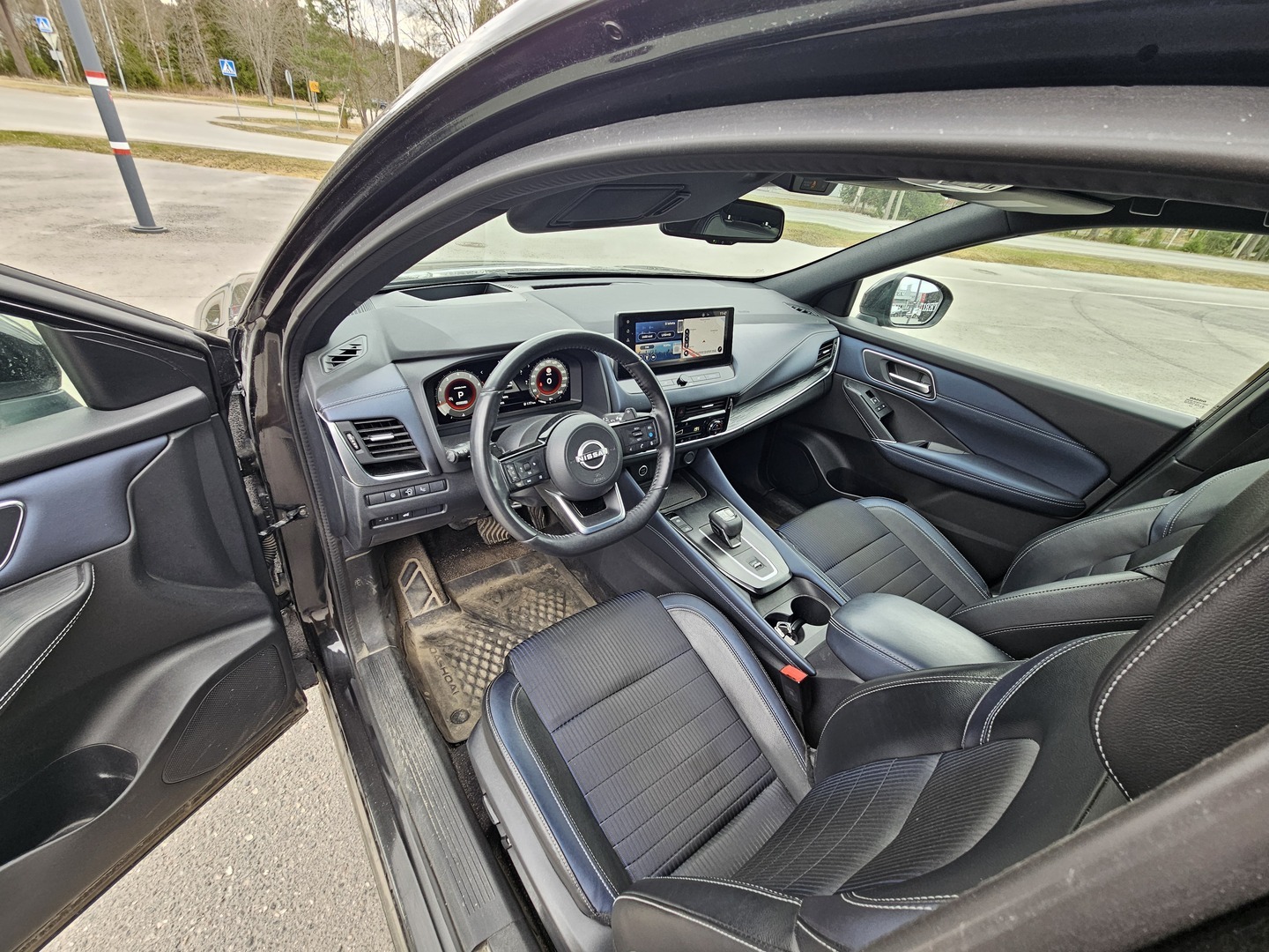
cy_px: 476
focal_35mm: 13
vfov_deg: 89.9
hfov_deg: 106.2
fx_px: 477
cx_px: 634
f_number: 2.2
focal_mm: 2.2
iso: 64
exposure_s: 1/100
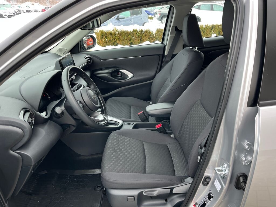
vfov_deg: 53.1
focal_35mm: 26
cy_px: 104
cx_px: 138
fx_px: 207
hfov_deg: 67.3
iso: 64
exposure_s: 1/121
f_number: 1.6
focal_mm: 5.1
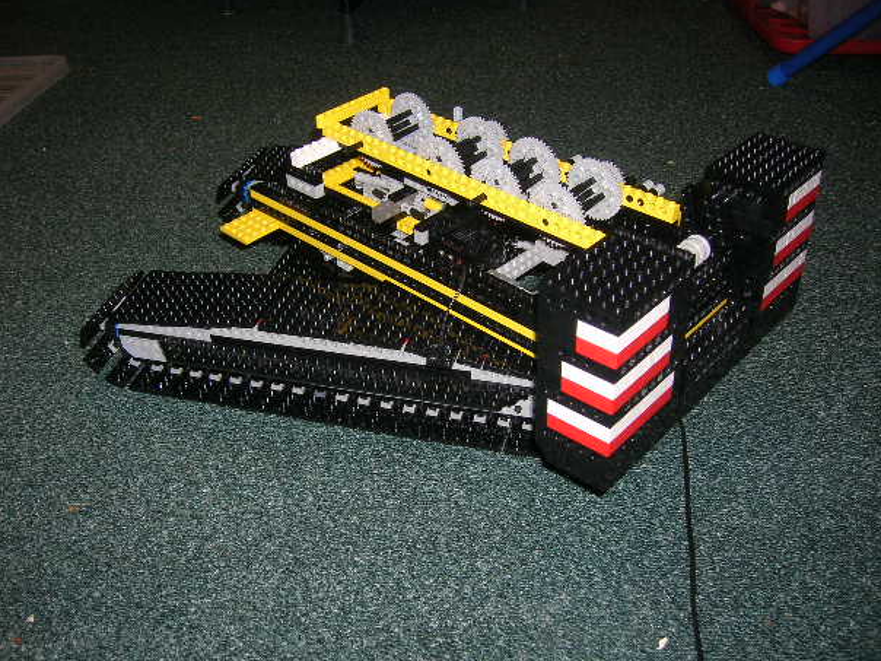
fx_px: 916
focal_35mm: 36
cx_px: 442
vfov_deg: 39.7
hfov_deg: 51.4
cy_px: 334
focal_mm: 5.7
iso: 50
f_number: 2.9
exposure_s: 1/60.1
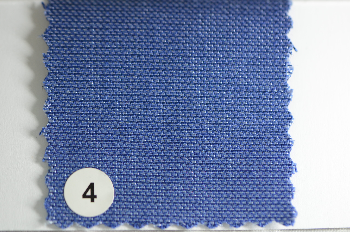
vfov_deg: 10.1
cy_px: 116
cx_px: 175
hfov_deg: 15.2
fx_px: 1310
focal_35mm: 135
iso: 800
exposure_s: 1/160
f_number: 3.8
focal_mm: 90
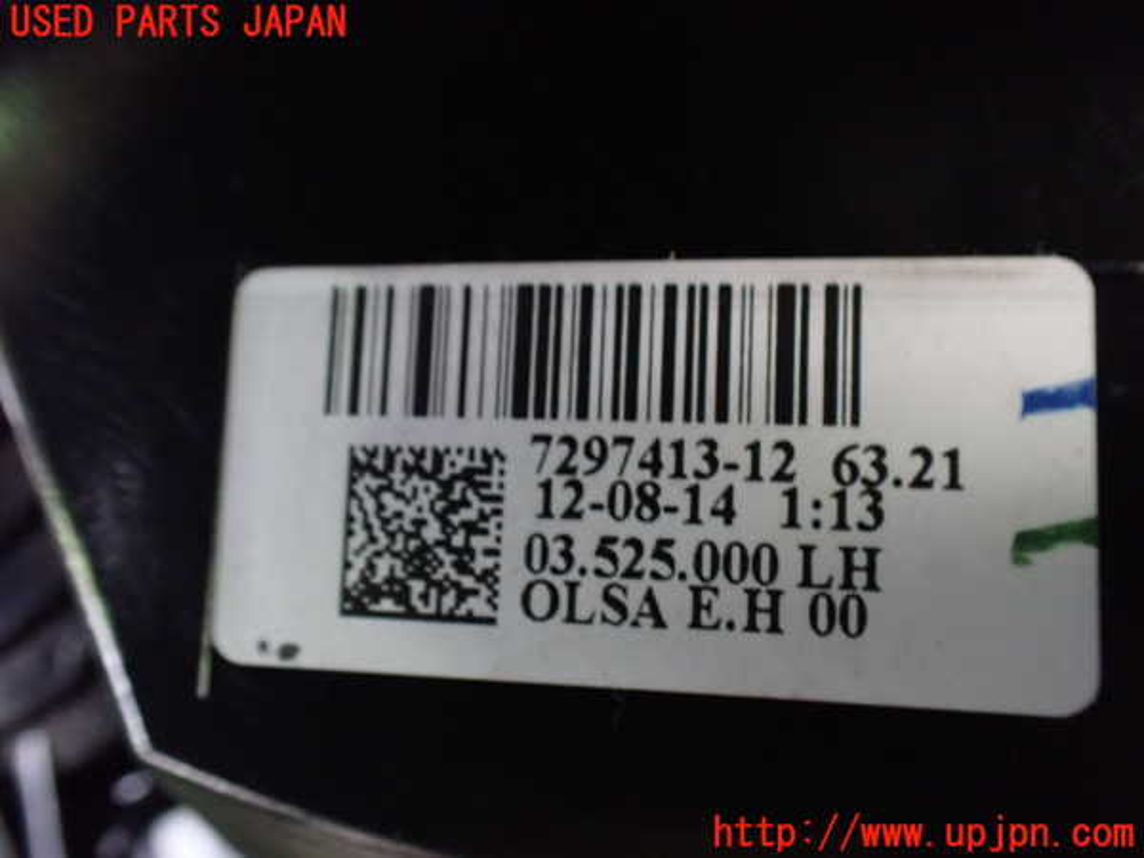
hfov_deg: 60.0
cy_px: 429
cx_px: 572
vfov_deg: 46.8
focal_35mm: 30
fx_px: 991
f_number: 2.3
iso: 1250
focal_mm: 5.4
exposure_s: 1/30
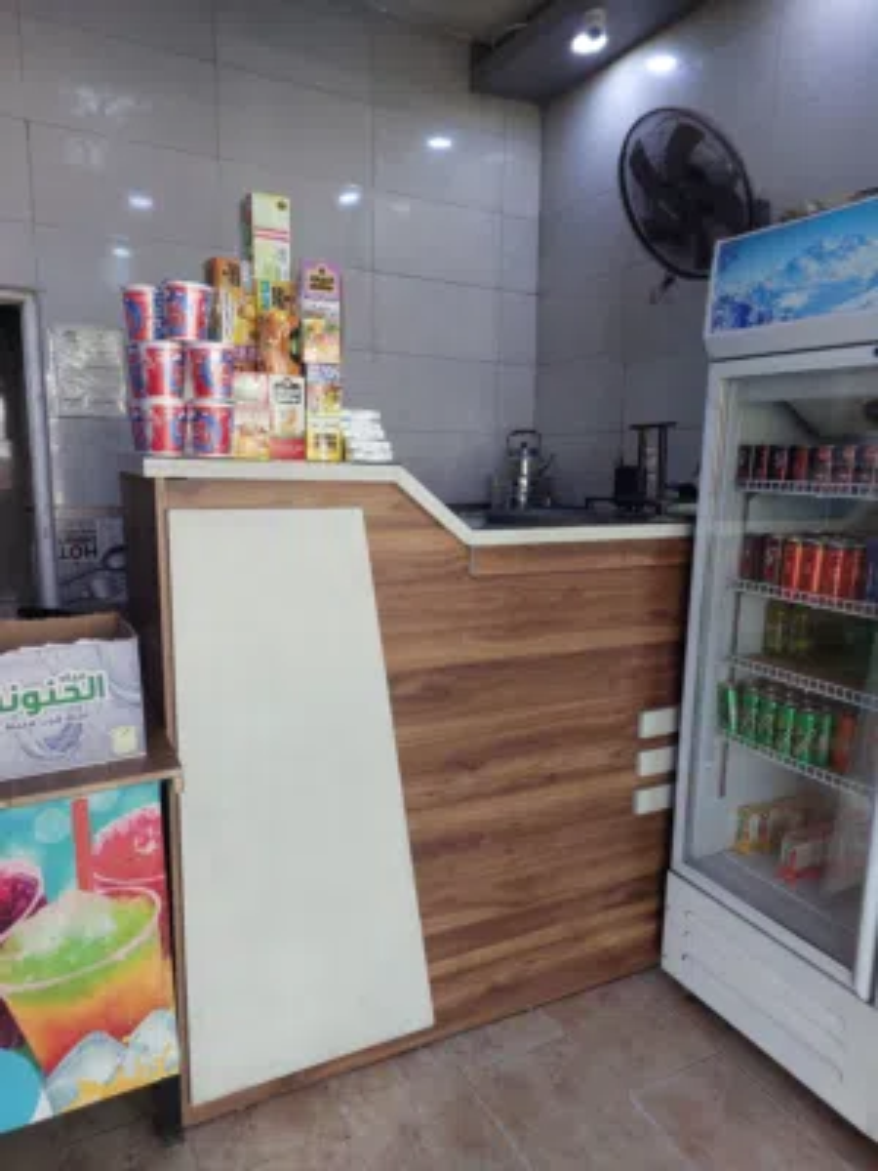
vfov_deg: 73.9
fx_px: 778
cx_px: 439
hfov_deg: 58.9
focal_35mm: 23
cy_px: 586
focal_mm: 5.06
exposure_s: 1/120
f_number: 1.8
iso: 100
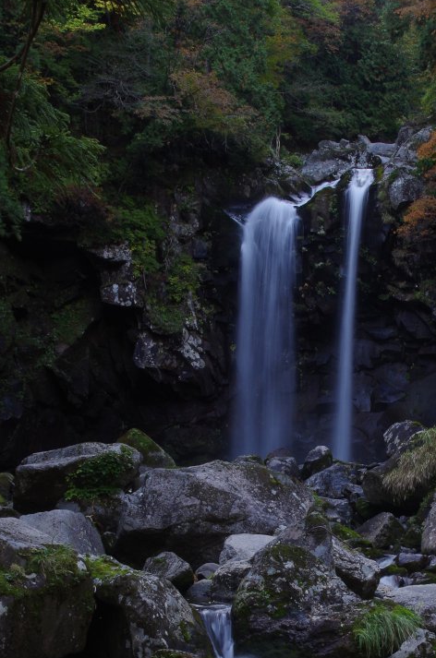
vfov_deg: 28.3
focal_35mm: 70
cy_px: 532
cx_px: 332
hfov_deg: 19.2
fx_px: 1278
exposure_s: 1/4
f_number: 11
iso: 140
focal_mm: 25.63
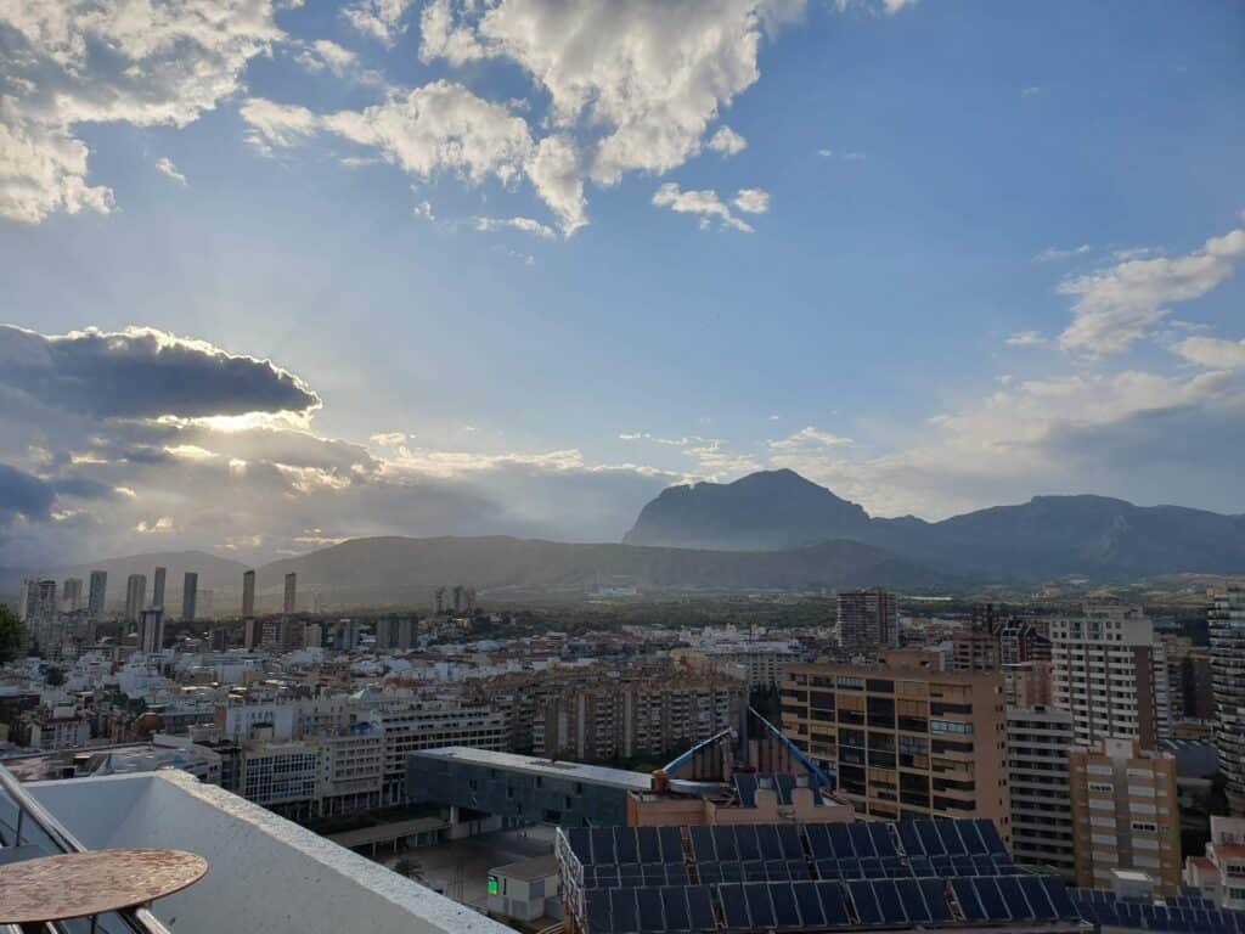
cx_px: 622
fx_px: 935
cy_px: 467
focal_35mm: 26
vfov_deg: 53.1
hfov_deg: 67.3
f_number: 2.4
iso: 50
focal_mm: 4.32
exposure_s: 1/2232
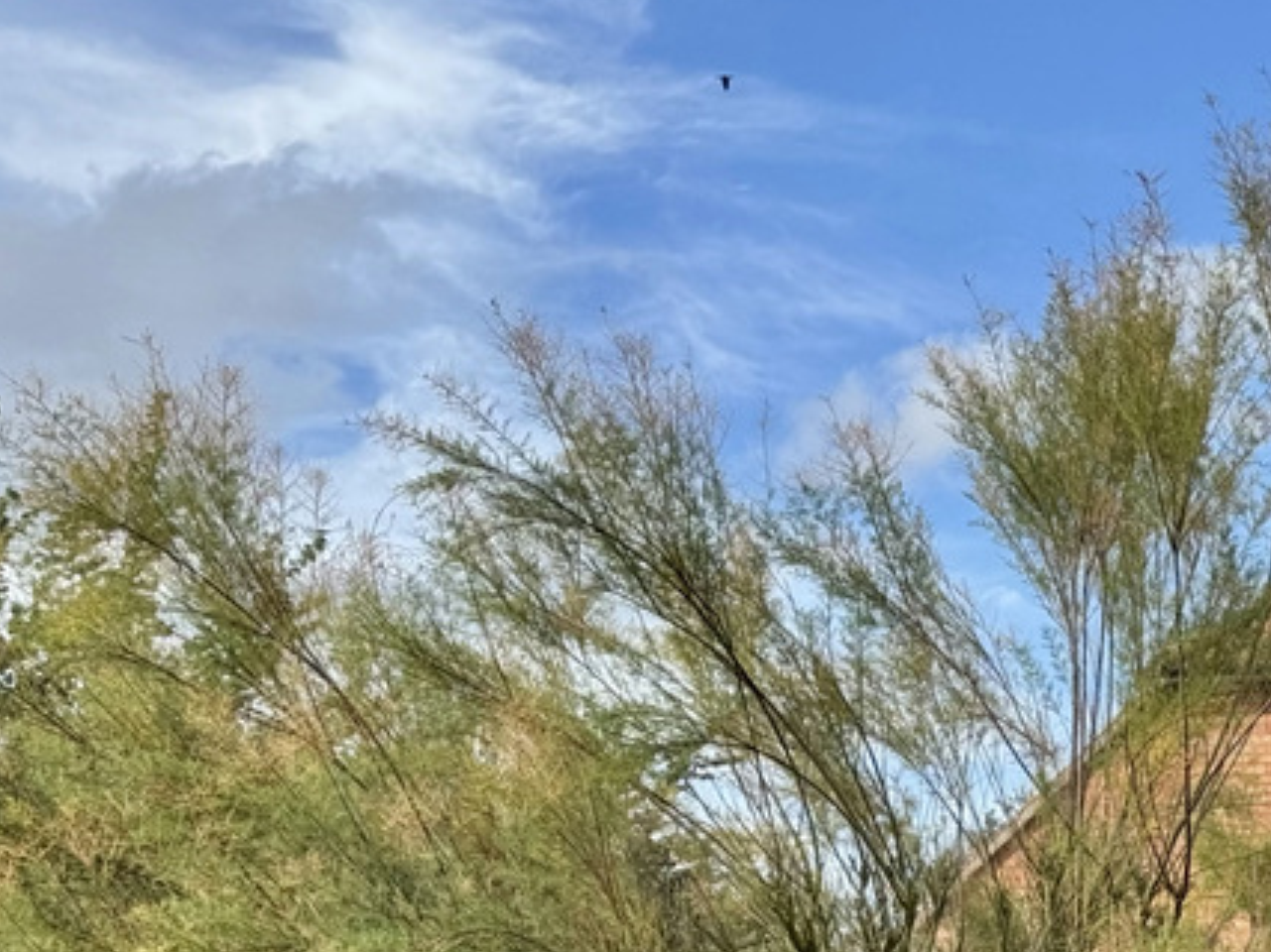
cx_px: 1319
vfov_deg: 13.5
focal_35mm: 108
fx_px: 3964
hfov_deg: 17.7
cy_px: 979
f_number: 1.78
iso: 64
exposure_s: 1/2717
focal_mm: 6.76
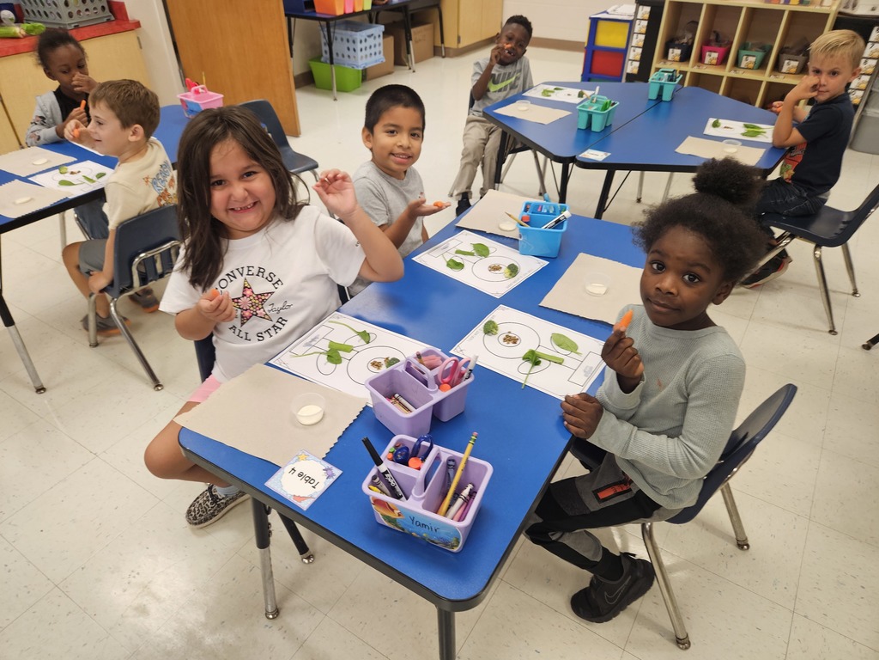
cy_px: 330
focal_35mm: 23
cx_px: 440
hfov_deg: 73.9
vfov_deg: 58.9
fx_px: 584
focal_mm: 5.4
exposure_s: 1/120
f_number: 1.8
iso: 125
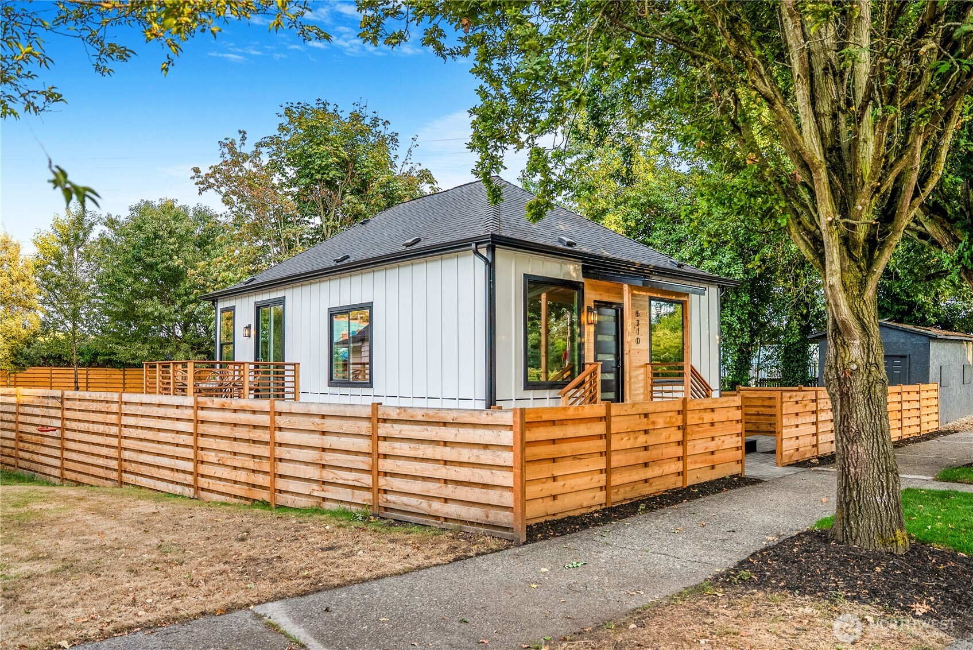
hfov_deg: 73.7
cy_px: 325
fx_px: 649
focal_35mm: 24
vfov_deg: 53.2
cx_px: 486
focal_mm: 24
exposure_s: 1/60
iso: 160
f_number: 4
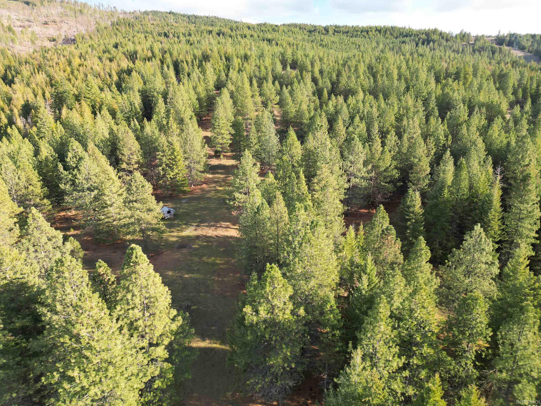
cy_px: 210
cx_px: 276
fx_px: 391
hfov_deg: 69.4
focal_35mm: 25
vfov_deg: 54.9
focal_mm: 6.72
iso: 130
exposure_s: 1/160
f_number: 1.7
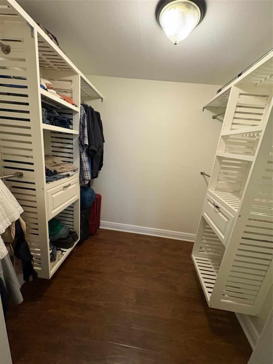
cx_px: 136
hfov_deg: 85.7
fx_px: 147
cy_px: 182
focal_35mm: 14
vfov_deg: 102.1
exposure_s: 1/60
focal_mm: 2.22
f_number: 2.2
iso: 400
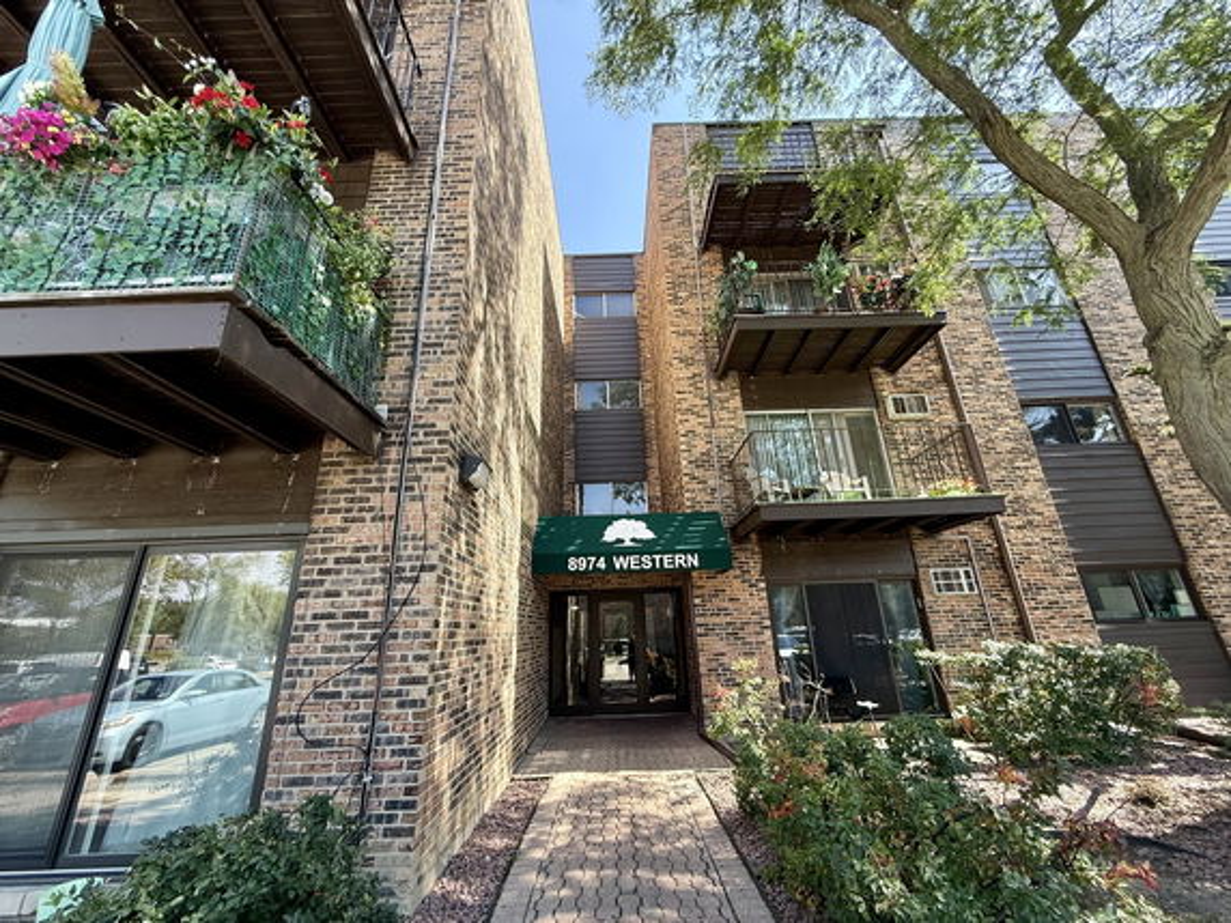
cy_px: 462
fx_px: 498
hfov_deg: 102.1
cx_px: 616
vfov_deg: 85.7
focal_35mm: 14
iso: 64
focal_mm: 2.22
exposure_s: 1/239
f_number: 2.2
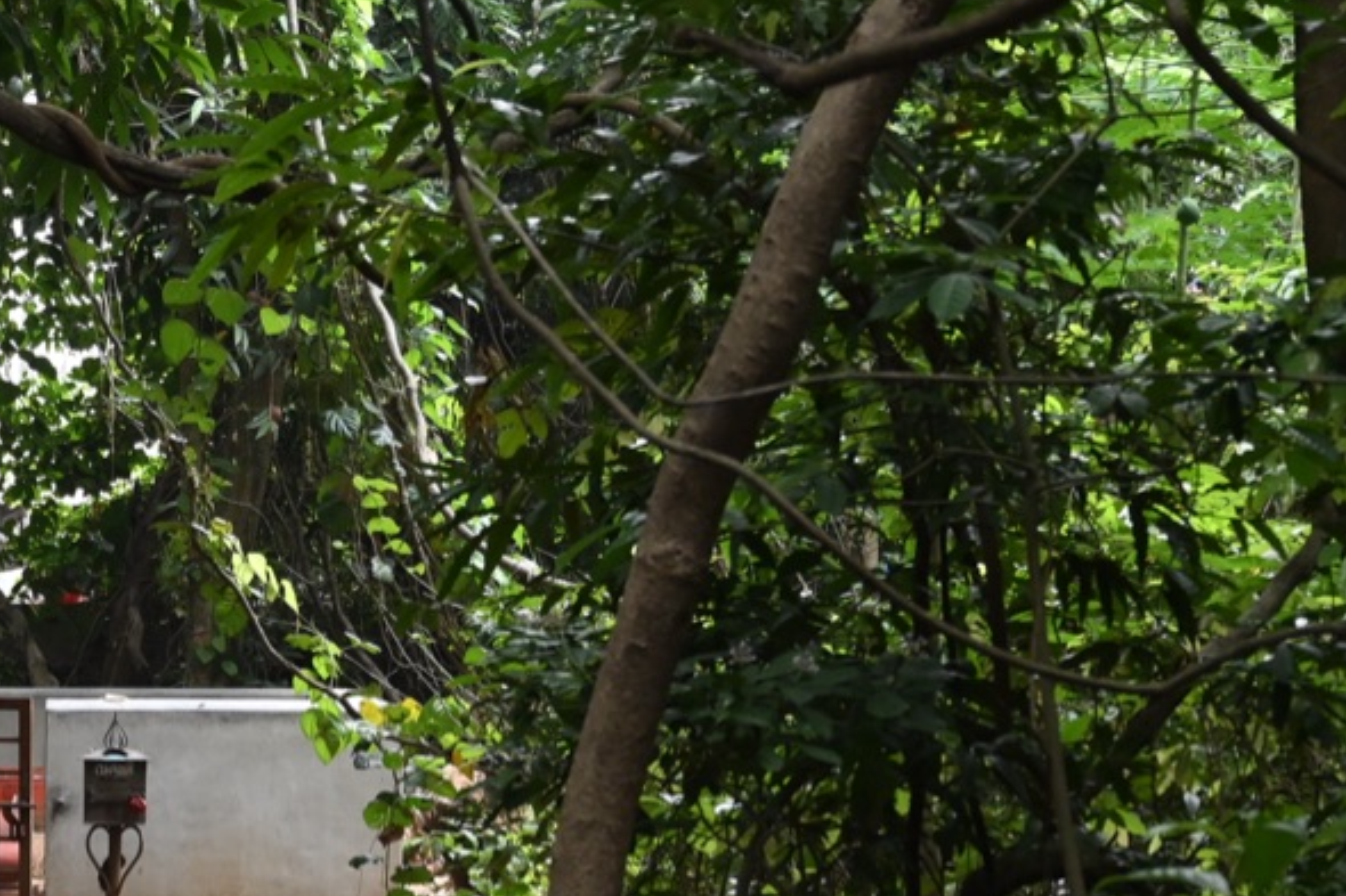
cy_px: 972
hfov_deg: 16.4
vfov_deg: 11.1
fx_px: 4560
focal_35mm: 122
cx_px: -55
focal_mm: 36
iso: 1000
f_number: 4
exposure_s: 1/160
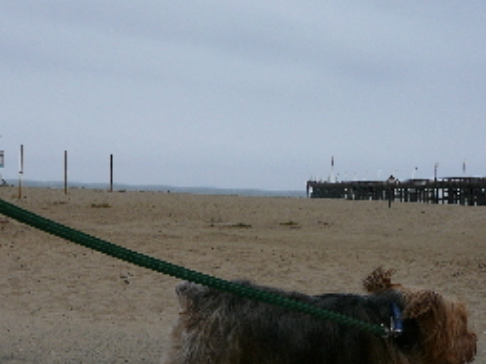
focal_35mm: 55
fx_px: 772
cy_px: 213
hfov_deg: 34.8
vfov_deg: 26.5
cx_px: 192
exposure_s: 1/500
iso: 80
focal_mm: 5.2
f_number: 5
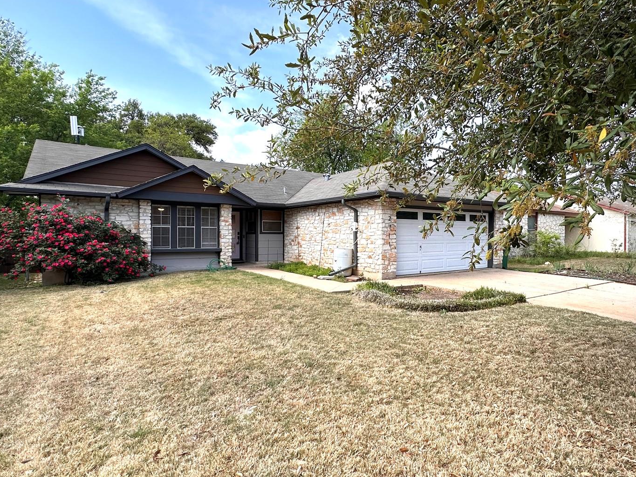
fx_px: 386
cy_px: 240
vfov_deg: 63.5
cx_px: 376
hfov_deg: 78.2
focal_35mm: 21
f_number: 2.2
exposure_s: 1/769
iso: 40
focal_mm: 2.22
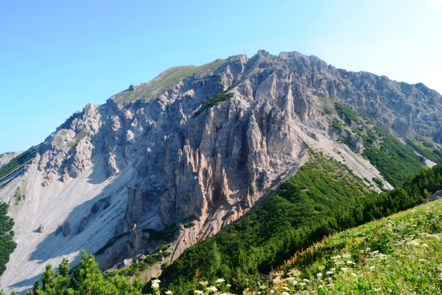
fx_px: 332
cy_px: 148
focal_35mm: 27
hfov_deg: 67.4
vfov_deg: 47.9
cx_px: 221
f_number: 10
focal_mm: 18
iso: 400
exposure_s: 1/250
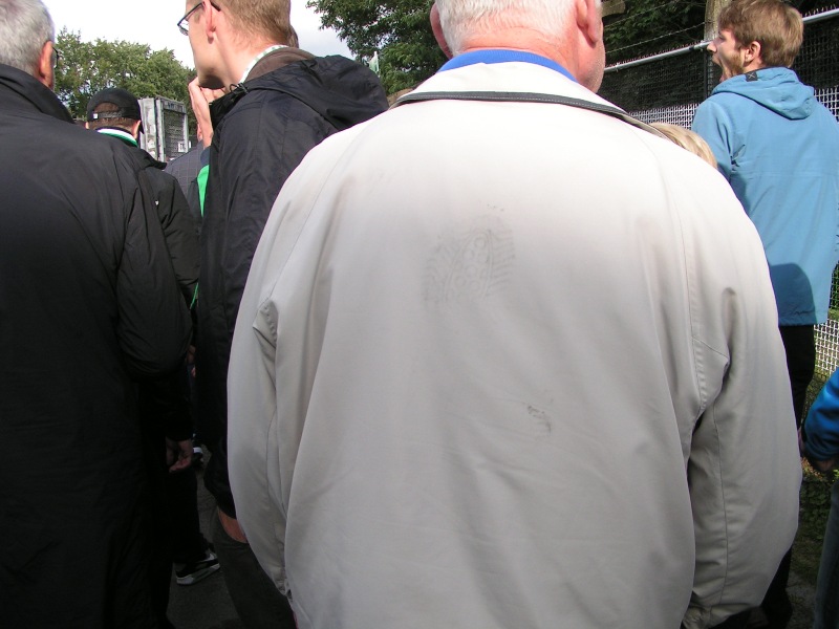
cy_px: 314
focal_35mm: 38
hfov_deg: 49.0
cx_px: 420
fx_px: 921
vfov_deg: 37.7
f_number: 5.6
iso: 50
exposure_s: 1/160
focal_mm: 5.8
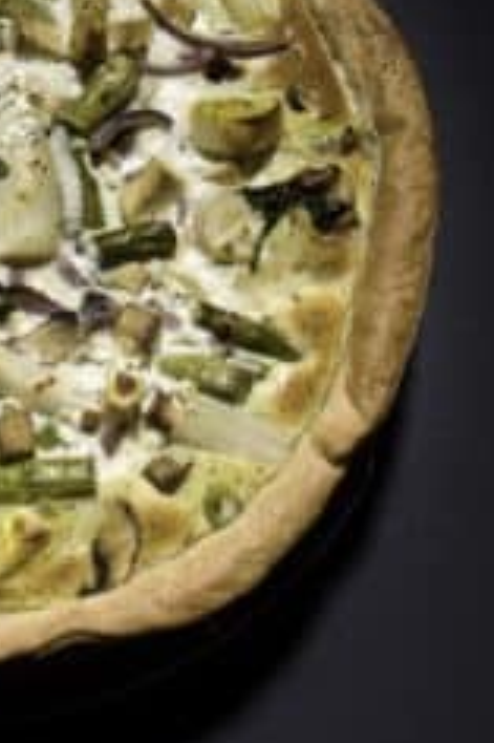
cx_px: -72
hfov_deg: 17.7
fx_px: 1525
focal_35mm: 74
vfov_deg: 27.0
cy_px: 181
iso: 200
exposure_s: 1/250
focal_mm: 17
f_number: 5
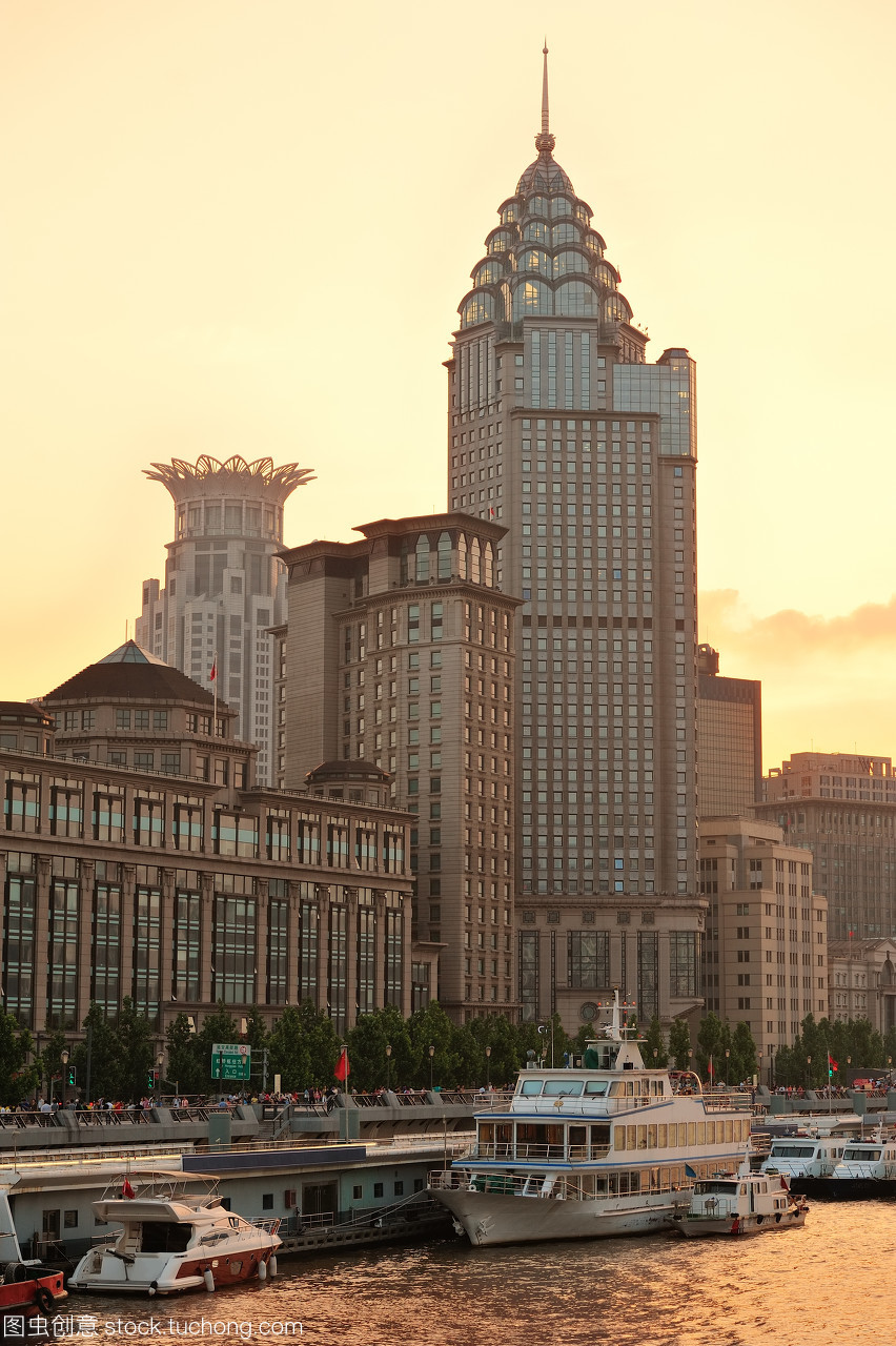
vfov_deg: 28.9
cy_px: 673
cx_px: 448
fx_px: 2616
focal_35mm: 70
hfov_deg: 19.4
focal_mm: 70
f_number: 5.6
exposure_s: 1/125
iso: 200
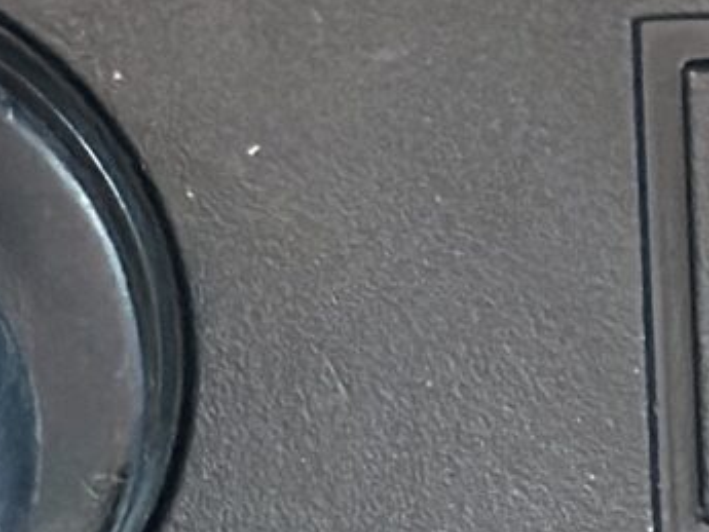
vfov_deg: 4.1
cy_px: 1241
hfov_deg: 5.5
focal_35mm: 356
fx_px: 7294
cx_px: 1005
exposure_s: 1/40
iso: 400
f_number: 1.78
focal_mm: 6.86
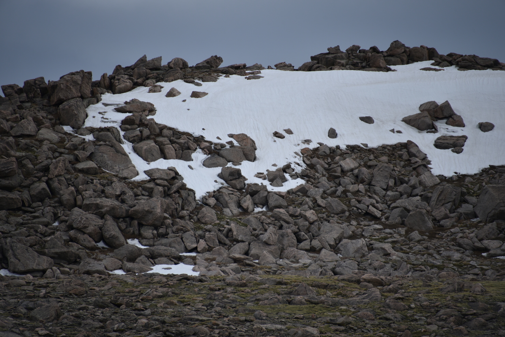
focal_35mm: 300
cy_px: 168
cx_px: 252
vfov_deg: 4.6
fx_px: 4209
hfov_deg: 6.9
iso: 110
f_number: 5.6
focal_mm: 300
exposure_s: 1/640
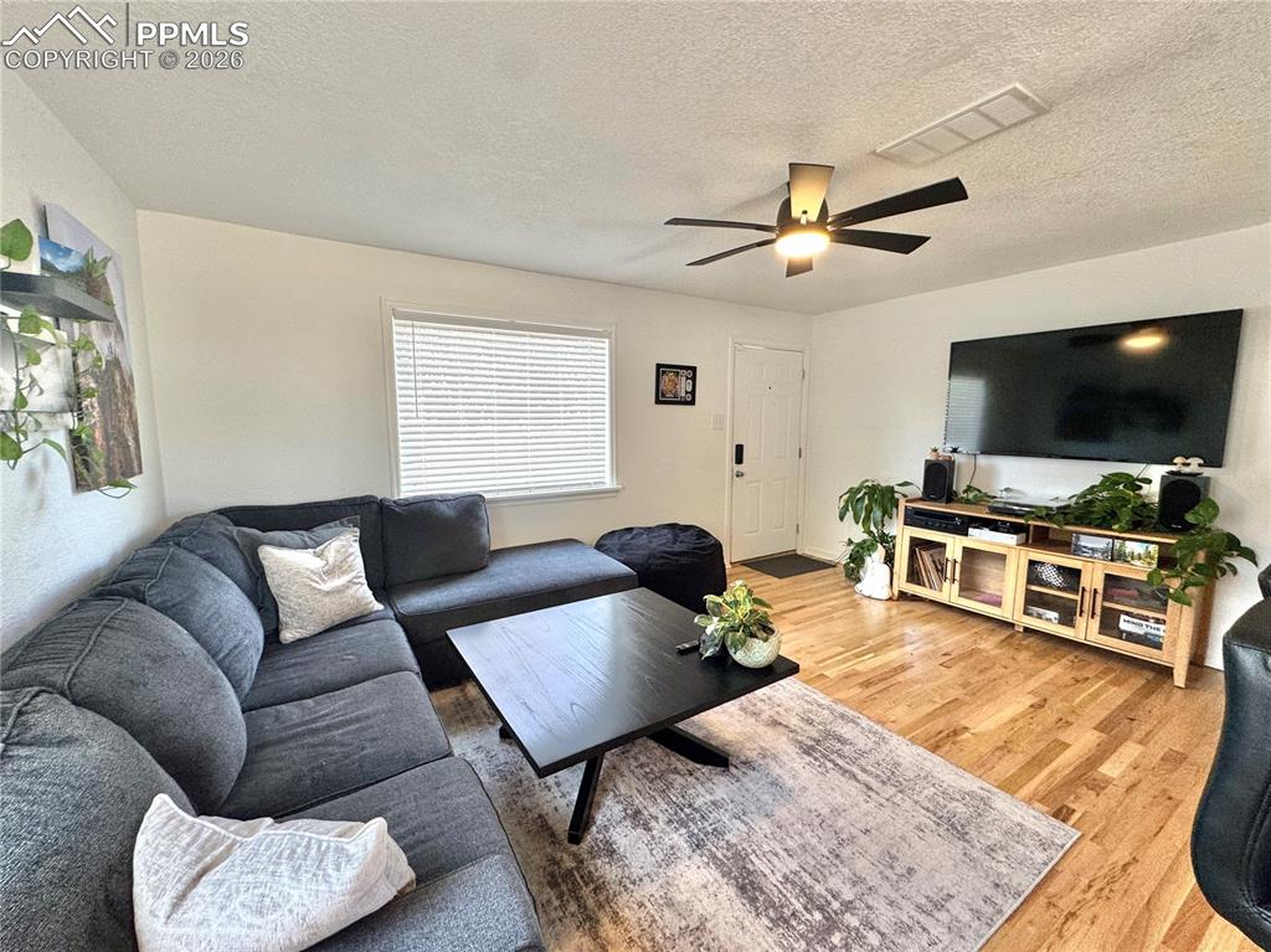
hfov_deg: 102.1
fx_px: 514
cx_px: 636
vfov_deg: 85.6
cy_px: 476
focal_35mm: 14
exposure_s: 1/120
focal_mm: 2.22
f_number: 2.2
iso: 160
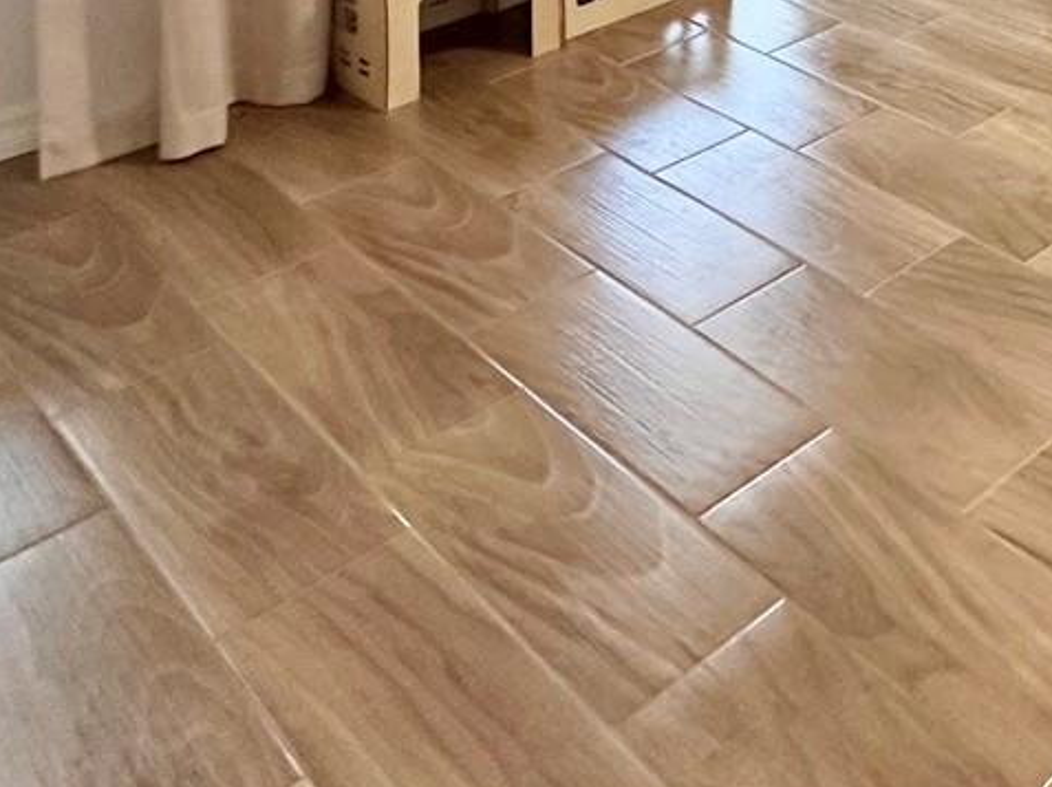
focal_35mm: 47
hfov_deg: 32.7
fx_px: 1427
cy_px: -514
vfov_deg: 22.6
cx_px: 1284
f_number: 2.2
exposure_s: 1/60
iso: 200
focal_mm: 2.22
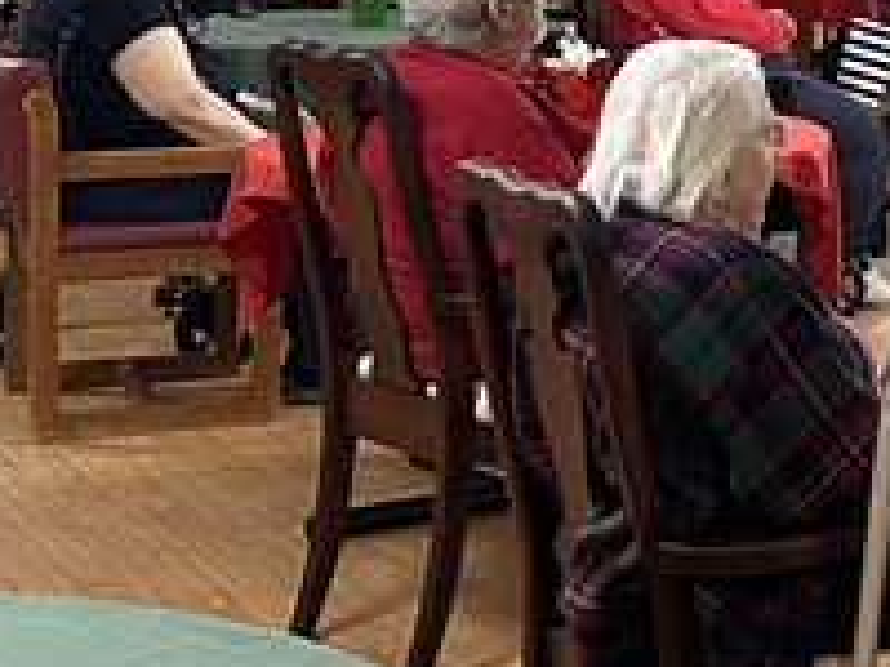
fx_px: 3162
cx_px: 1442
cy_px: -205
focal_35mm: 123
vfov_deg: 11.7
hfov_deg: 14.6
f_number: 1.78
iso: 250
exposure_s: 1/60
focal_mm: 6.86
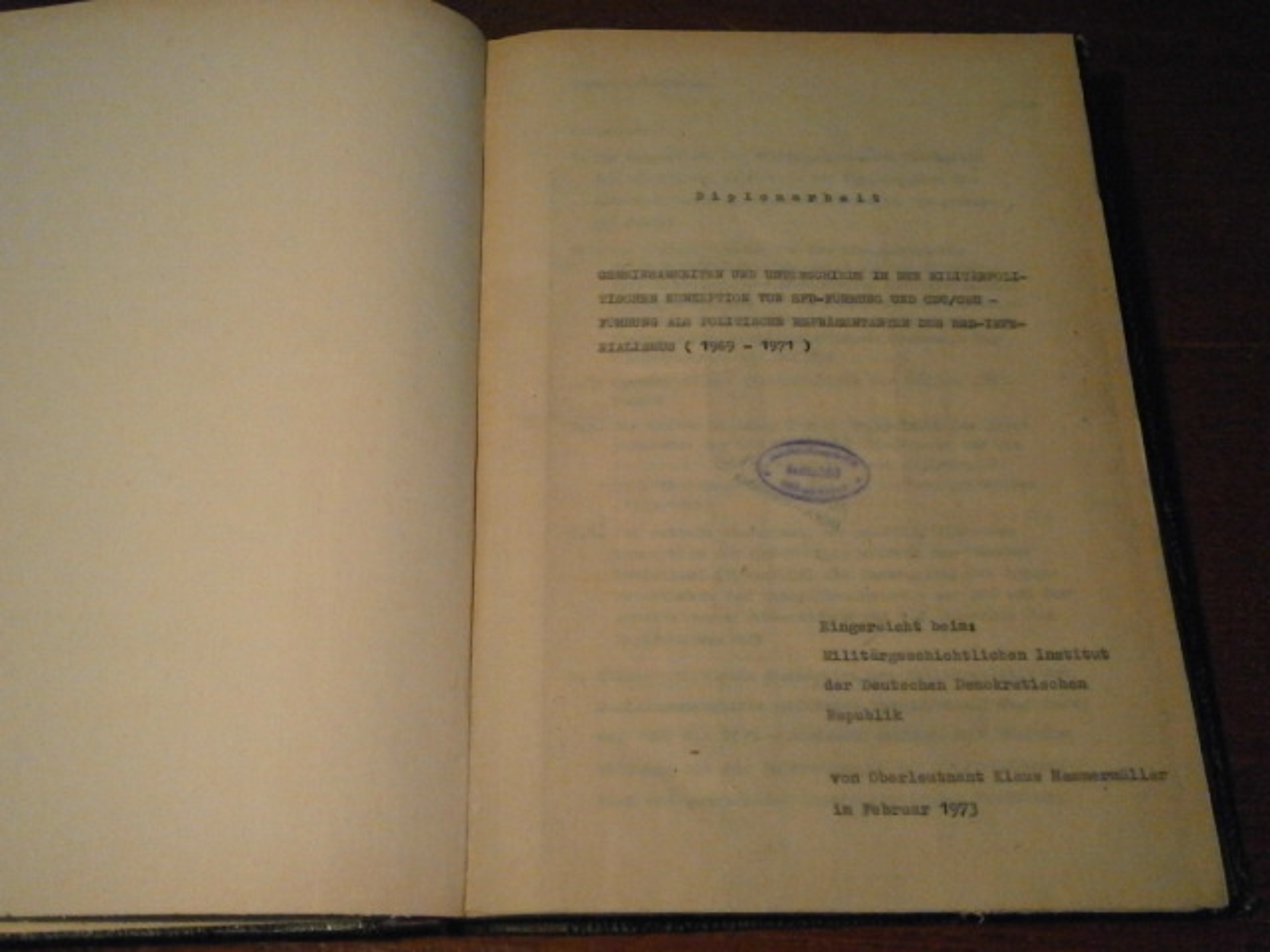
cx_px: 635
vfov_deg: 36.8
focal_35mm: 39
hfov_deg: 47.9
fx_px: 1431
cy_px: 476
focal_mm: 6.9
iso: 800
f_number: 3.4
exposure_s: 1/160
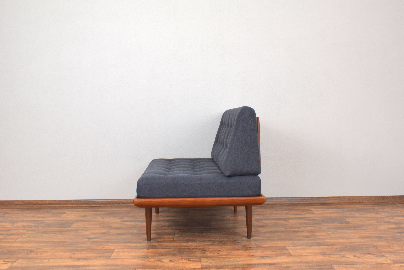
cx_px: 202
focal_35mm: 38
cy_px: 135
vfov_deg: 35.5
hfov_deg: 51.3
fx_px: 421
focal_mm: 25
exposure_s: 1/1.3
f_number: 16
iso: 100
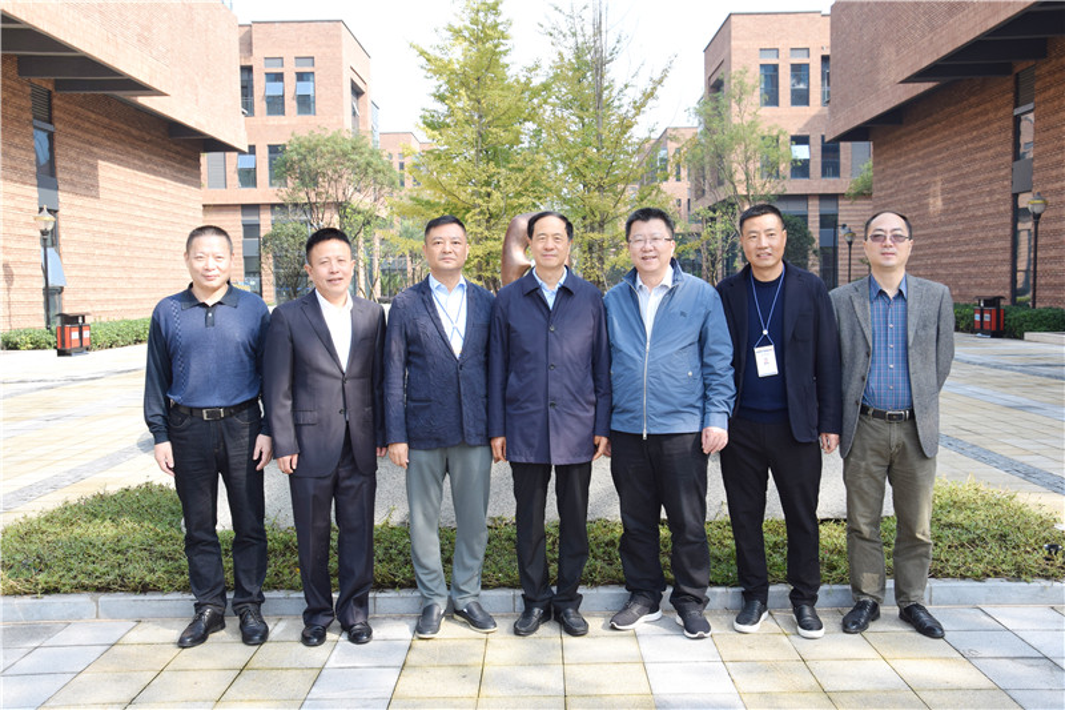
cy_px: 355
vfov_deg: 36.9
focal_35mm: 36
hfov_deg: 53.1
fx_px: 1065
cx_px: 532
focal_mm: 24
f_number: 8
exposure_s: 1/250
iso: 320
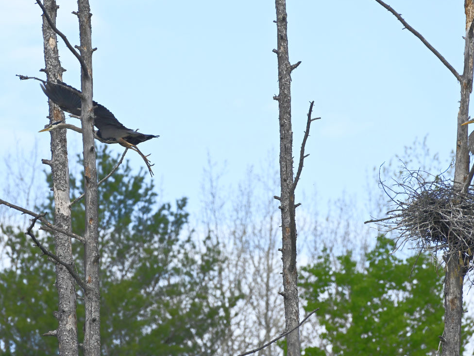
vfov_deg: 2.5
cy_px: 177
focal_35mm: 591
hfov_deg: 3.4
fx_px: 8093
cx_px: 210
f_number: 9
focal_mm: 500
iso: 800
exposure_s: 1/1250
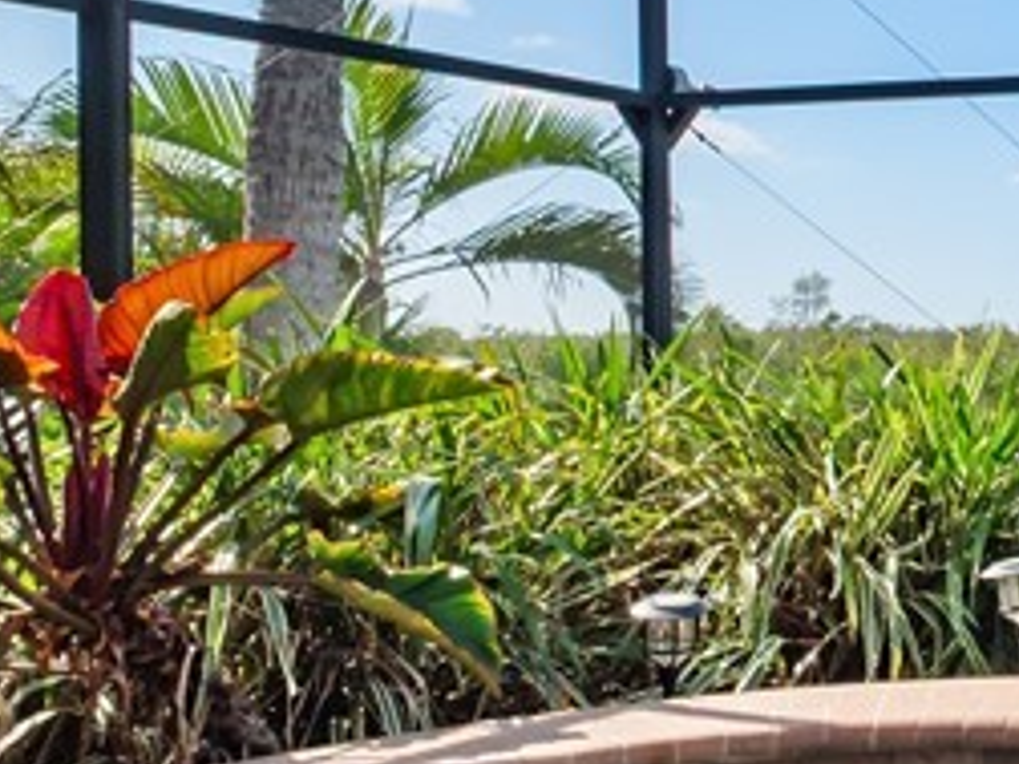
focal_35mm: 57
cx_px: 1565
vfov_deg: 25.7
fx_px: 1678
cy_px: 388
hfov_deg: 25.0
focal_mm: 7
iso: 200
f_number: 7.1
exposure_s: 1/60
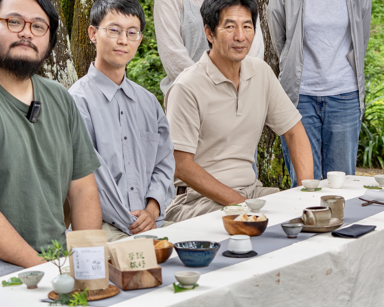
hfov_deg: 15.2
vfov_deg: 12.2
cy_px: 72
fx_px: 1432
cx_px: 294
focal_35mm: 126
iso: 200
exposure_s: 1/100
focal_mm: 70
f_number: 5.6
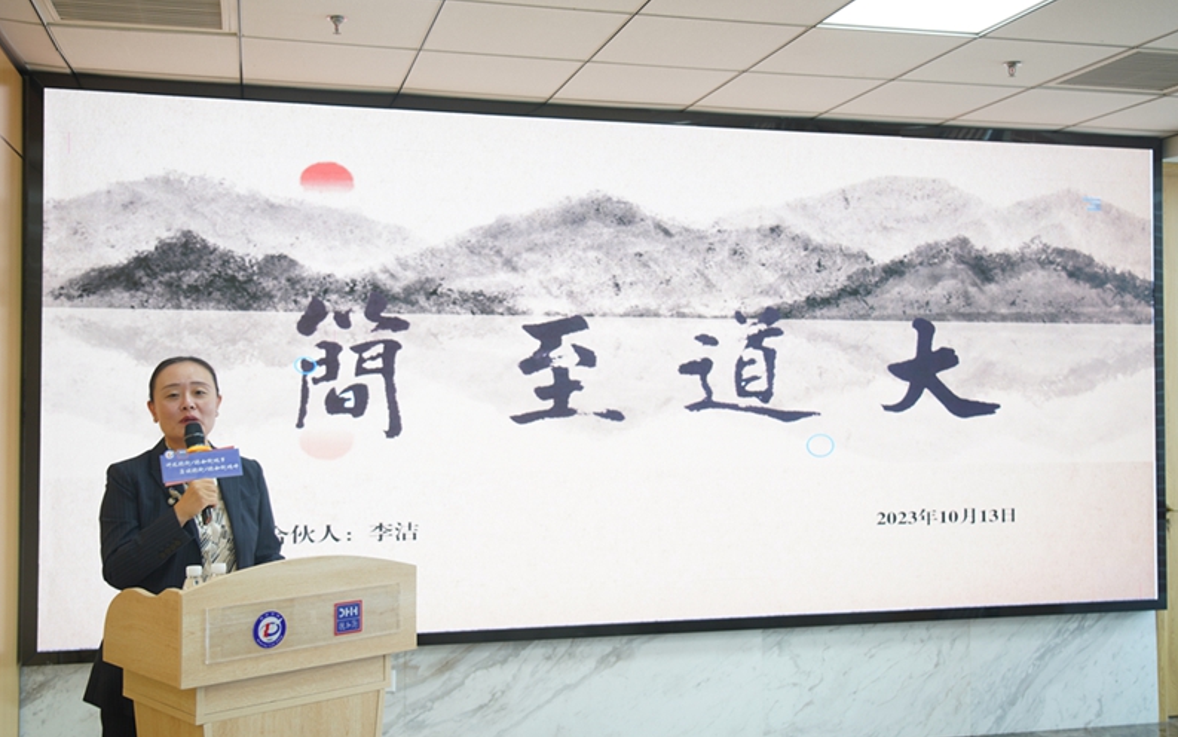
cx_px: 590
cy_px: 348
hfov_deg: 52.7
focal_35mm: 37
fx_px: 1188
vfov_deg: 34.4
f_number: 4
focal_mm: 36
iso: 200
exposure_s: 1/40
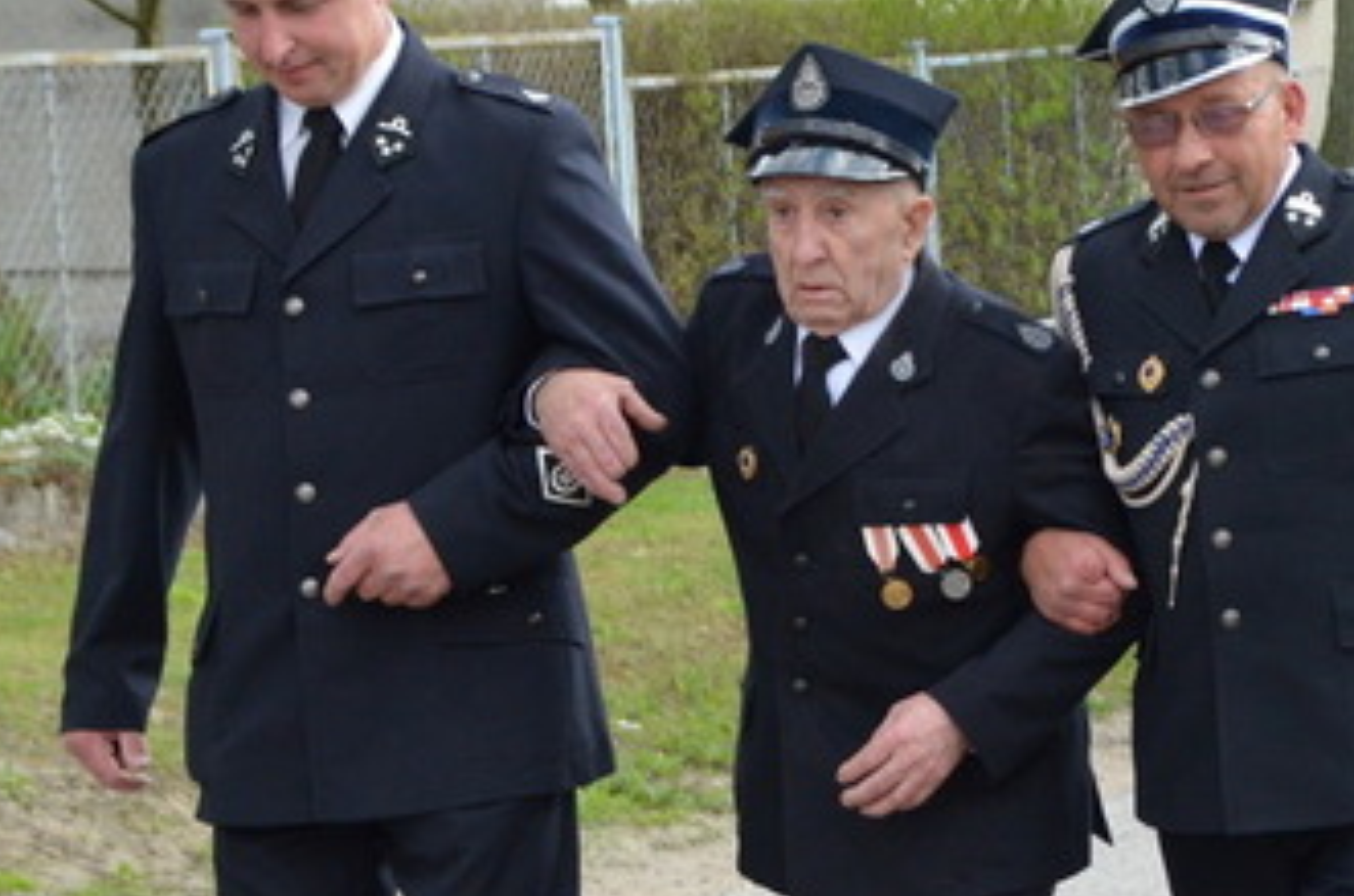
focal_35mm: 177
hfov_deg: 11.5
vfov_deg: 7.7
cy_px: 630
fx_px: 6644
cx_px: 1387
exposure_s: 1/2000
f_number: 5.6
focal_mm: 55
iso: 1600
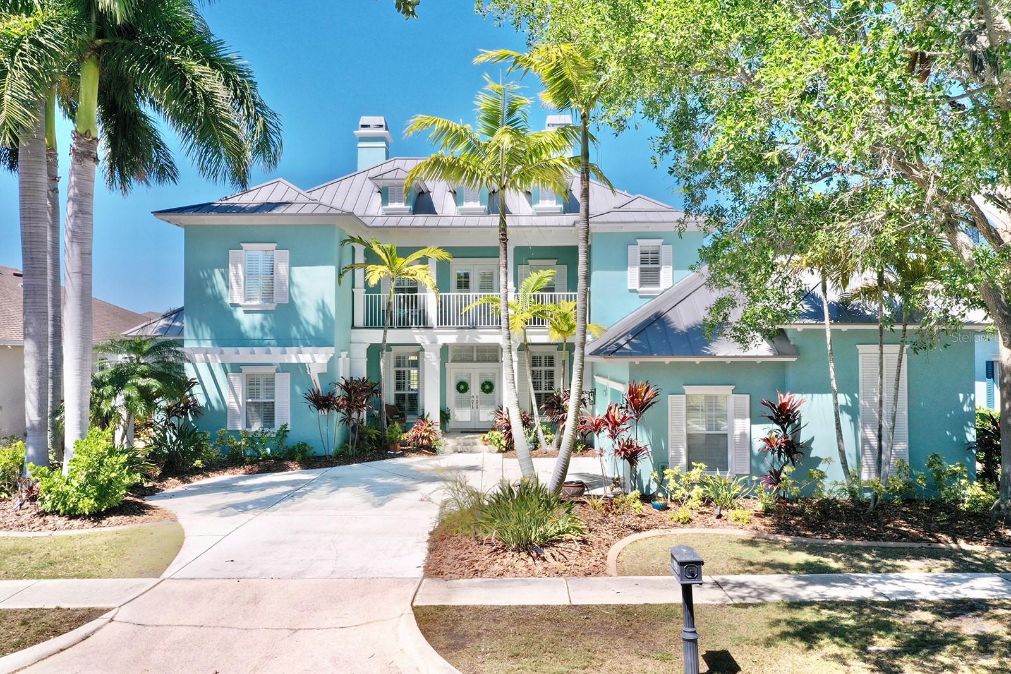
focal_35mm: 28
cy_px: 337
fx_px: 786
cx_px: 506
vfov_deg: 46.4
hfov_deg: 65.5
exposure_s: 1/120
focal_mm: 10.26
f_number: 10
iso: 100
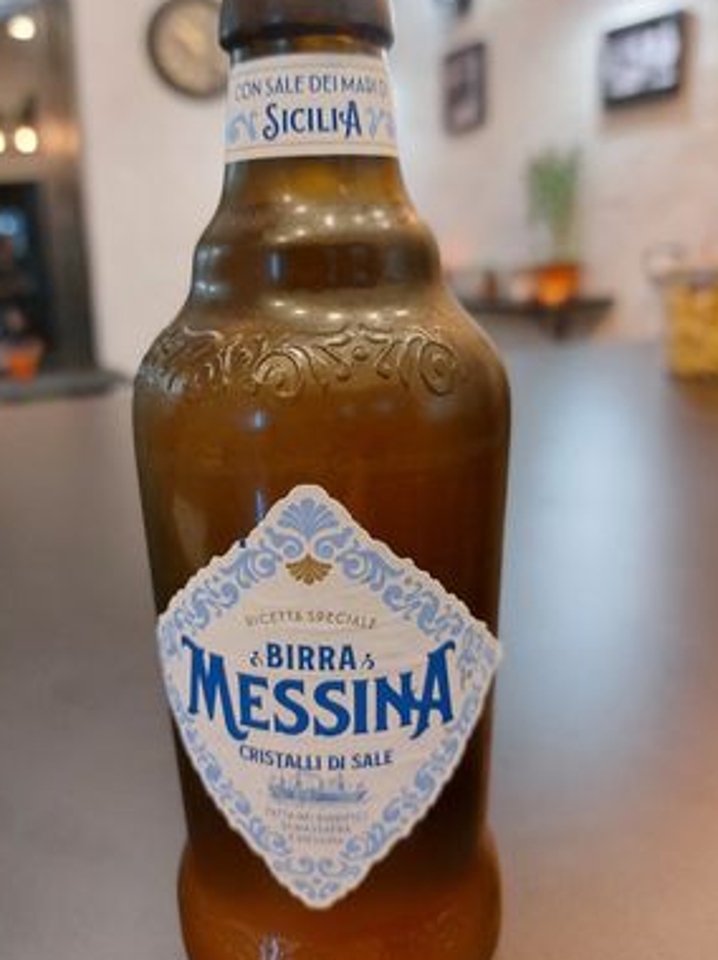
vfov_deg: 65.4
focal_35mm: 27
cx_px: 336
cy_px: 461
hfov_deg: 51.2
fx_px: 748
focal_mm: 5.23
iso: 250
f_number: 1.8
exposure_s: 1/50
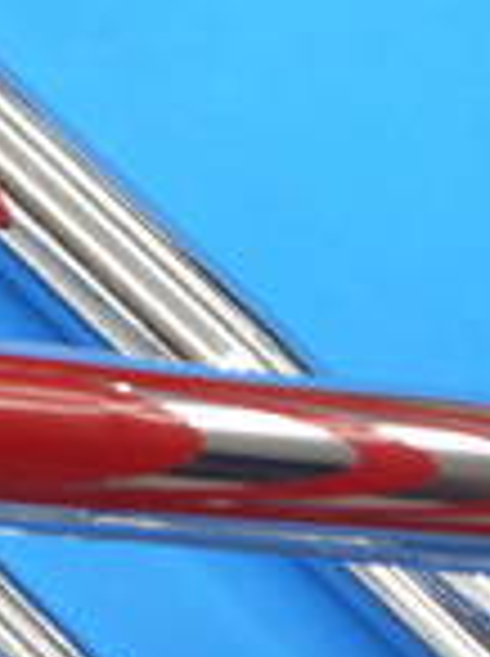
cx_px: -297
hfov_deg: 5.7
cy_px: 320
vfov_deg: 7.8
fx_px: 4827
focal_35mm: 255
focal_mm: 29
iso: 500
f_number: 4.9
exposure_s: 1/125
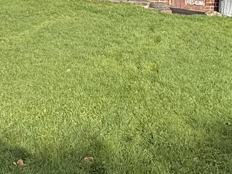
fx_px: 523
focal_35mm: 78
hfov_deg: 25.0
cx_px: 119
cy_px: 8
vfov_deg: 18.5
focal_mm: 2.22
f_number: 2.2
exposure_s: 1/1698
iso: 50
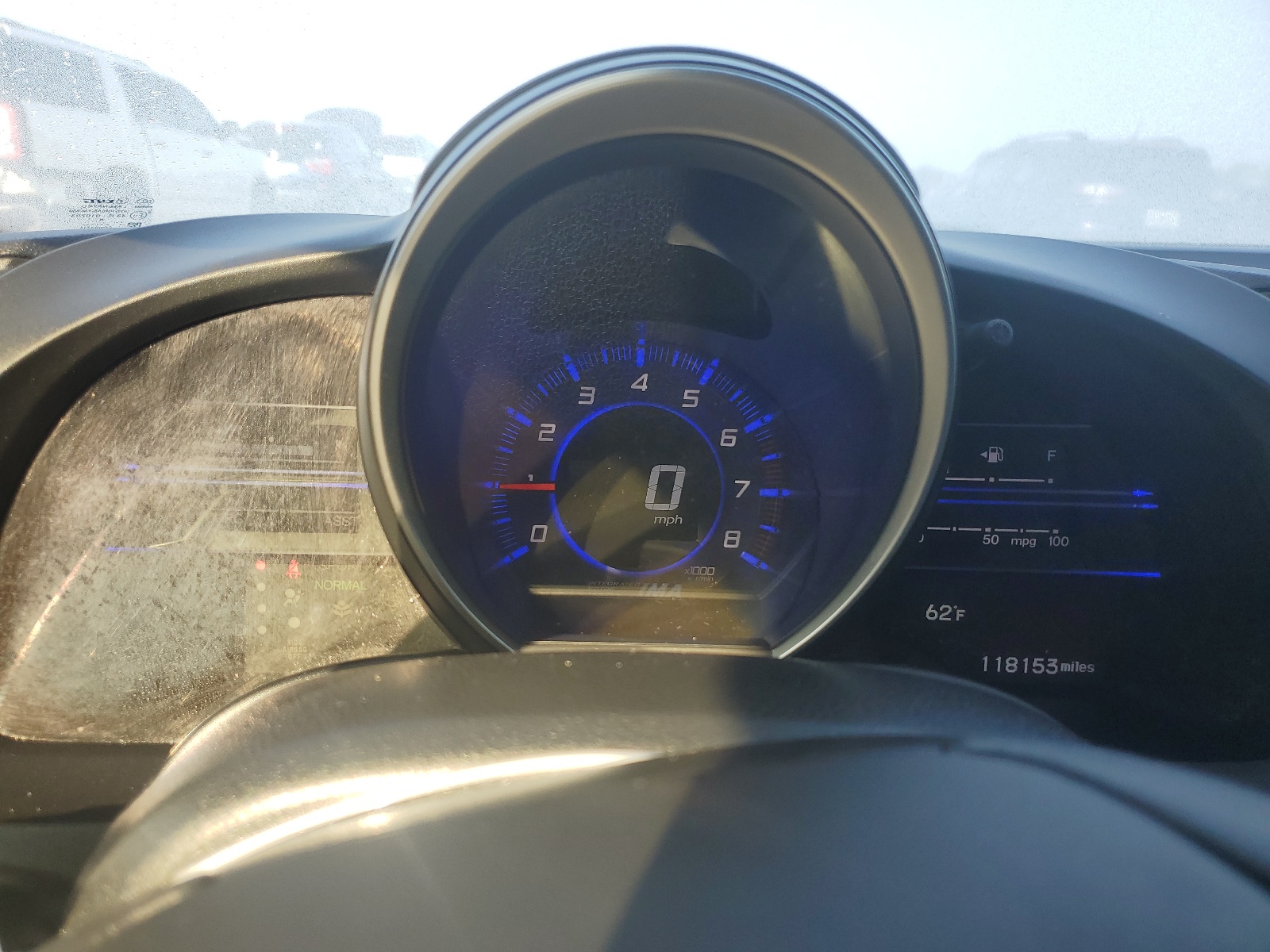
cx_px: 635
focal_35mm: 26
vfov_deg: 53.1
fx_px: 954
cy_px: 476
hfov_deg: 67.3
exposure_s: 1/400
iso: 50
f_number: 1.5
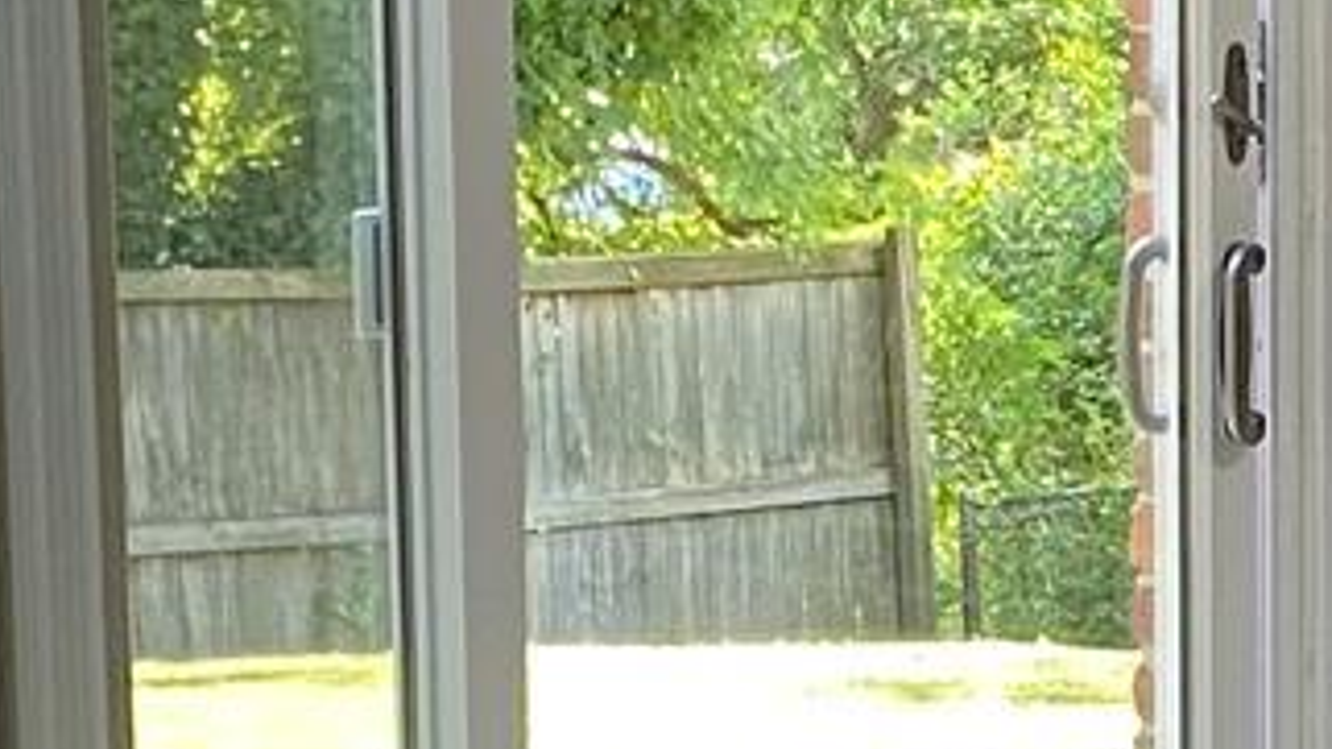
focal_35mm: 180
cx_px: 1531
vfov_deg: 6.7
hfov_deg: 11.7
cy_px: 815
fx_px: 6356
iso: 100
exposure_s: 1/60
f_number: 1.8
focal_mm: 4.25
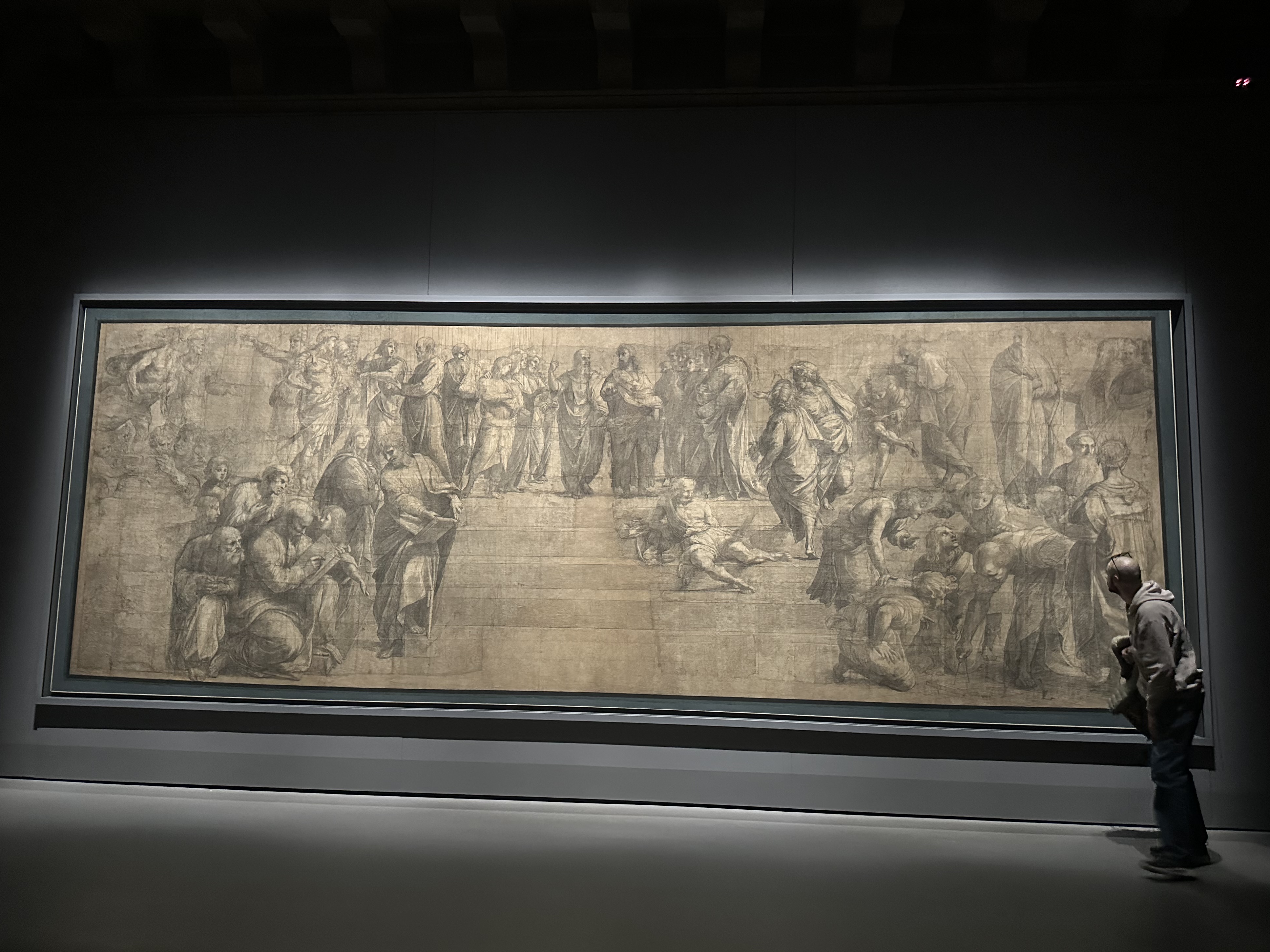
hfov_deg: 69.4
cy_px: 470
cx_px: 637
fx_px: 917
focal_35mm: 25
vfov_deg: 54.9
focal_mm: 6.86
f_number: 1.78
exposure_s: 1/35
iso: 1000
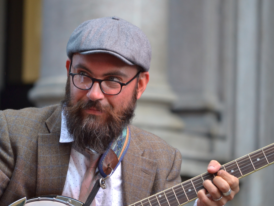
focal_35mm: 325
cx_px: 140
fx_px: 2573
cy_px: 103
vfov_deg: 4.6
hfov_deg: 6.1
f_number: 5.6
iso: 800
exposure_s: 1/160
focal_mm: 200
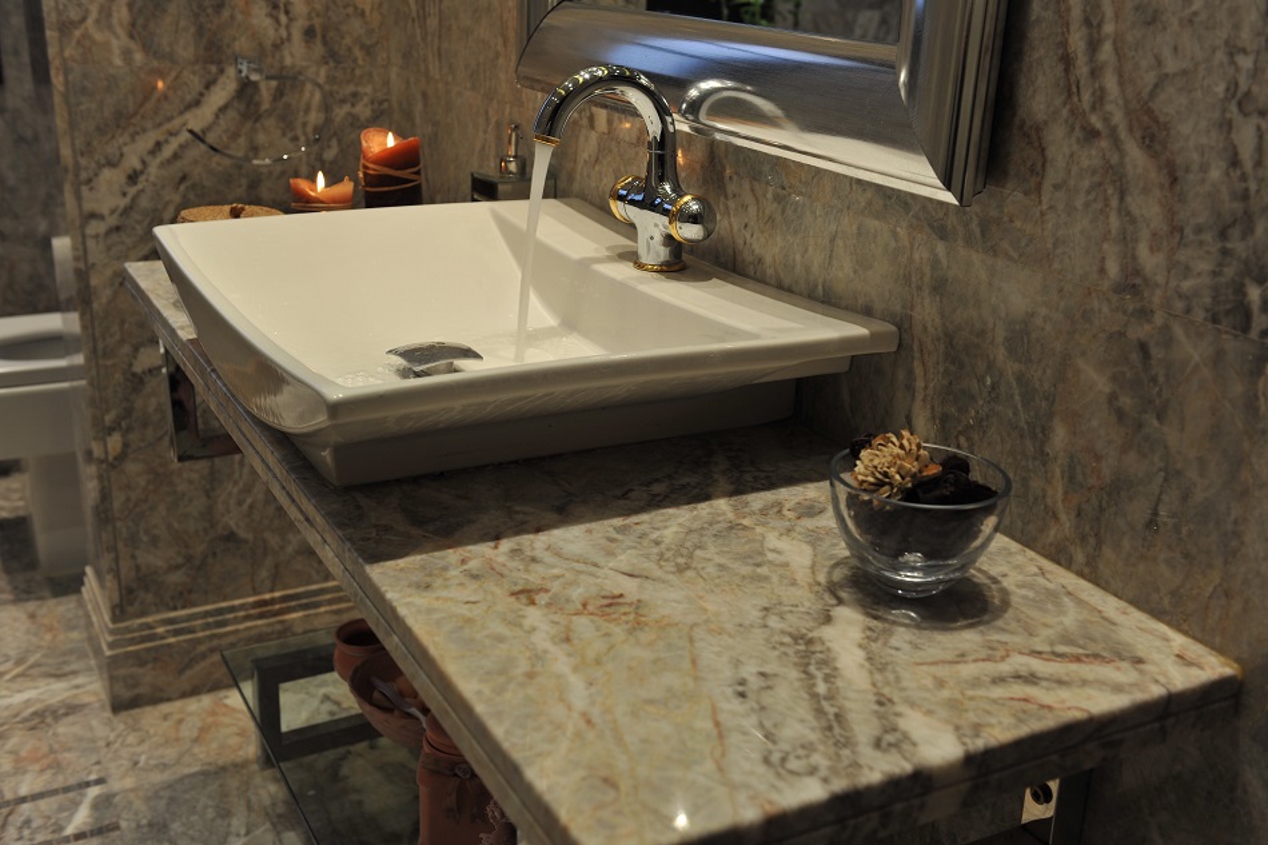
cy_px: 422
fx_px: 1338
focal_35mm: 38
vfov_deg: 35.0
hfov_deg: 50.7
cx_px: 634
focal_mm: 38
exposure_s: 1/30
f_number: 5
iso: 200
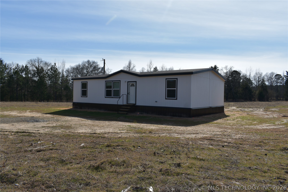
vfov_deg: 47.9
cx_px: 144
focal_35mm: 27
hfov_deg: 67.4
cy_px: 96
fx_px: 216
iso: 100
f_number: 13
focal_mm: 18
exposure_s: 1/200
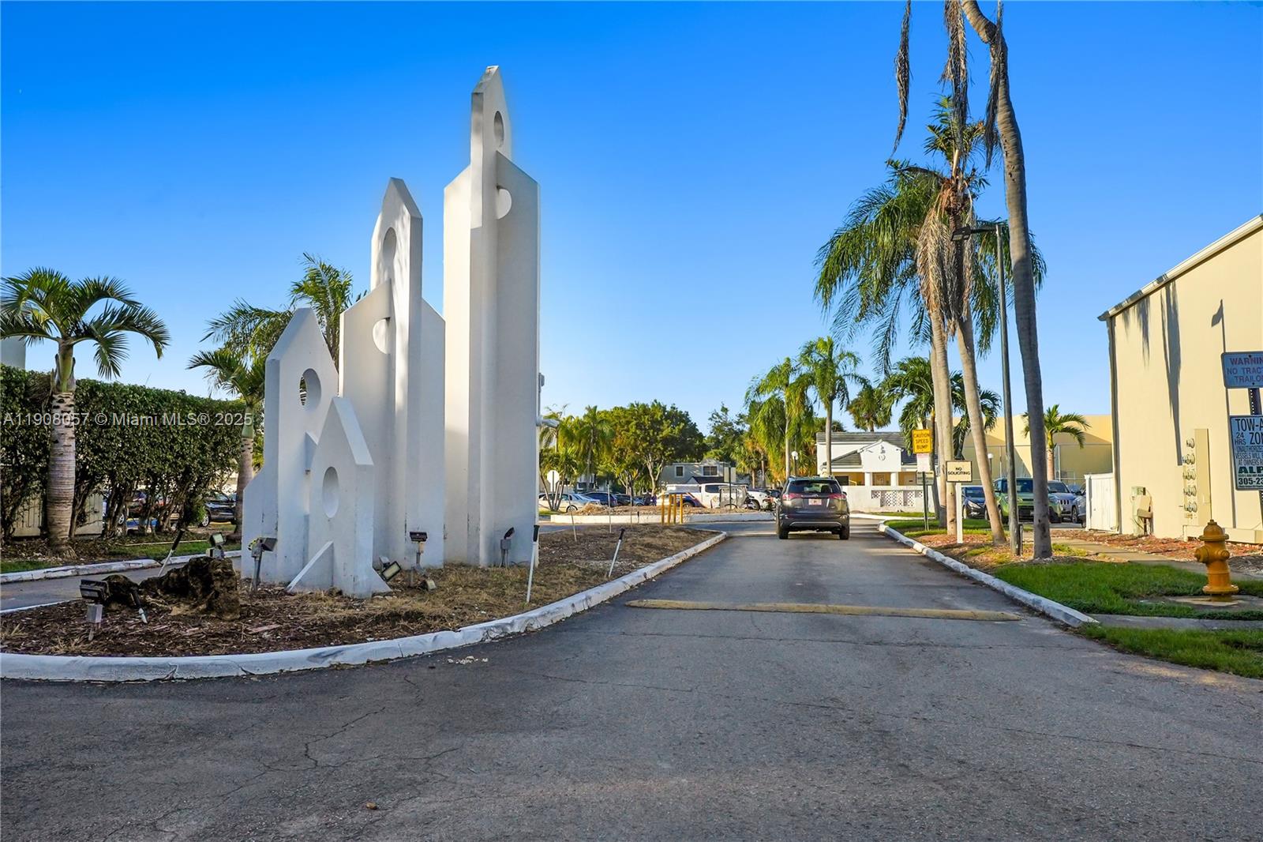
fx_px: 1052
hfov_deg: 61.9
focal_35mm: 30
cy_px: 421
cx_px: 632
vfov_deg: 43.6
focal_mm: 20
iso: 400
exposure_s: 1/1600
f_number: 9
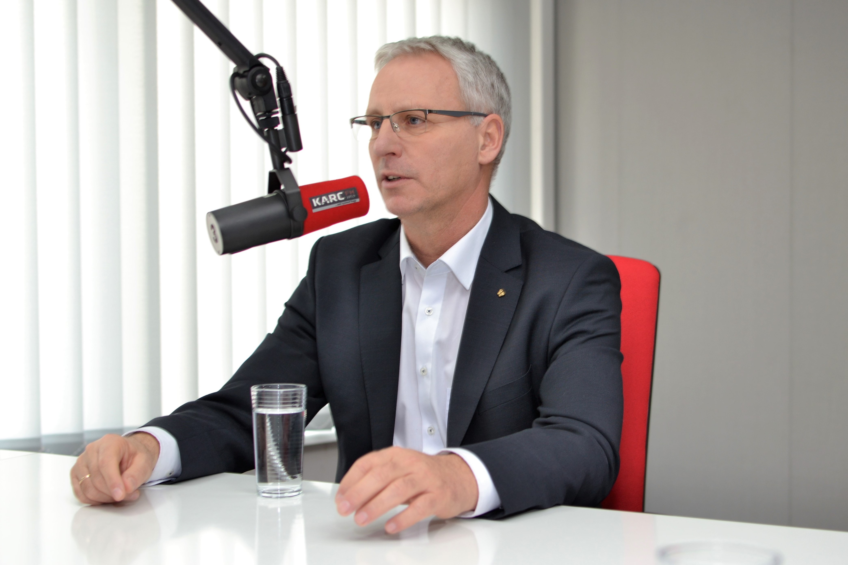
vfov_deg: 25.8
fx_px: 1237
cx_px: 424
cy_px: 282
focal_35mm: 52
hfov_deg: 37.9
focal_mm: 35
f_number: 2.8
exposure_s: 1/50
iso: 200
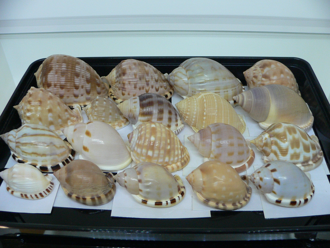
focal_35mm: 35
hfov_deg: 52.6
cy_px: 124
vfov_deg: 40.7
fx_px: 334
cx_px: 165
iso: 150
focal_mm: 4.6
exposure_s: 1/60
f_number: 2.8
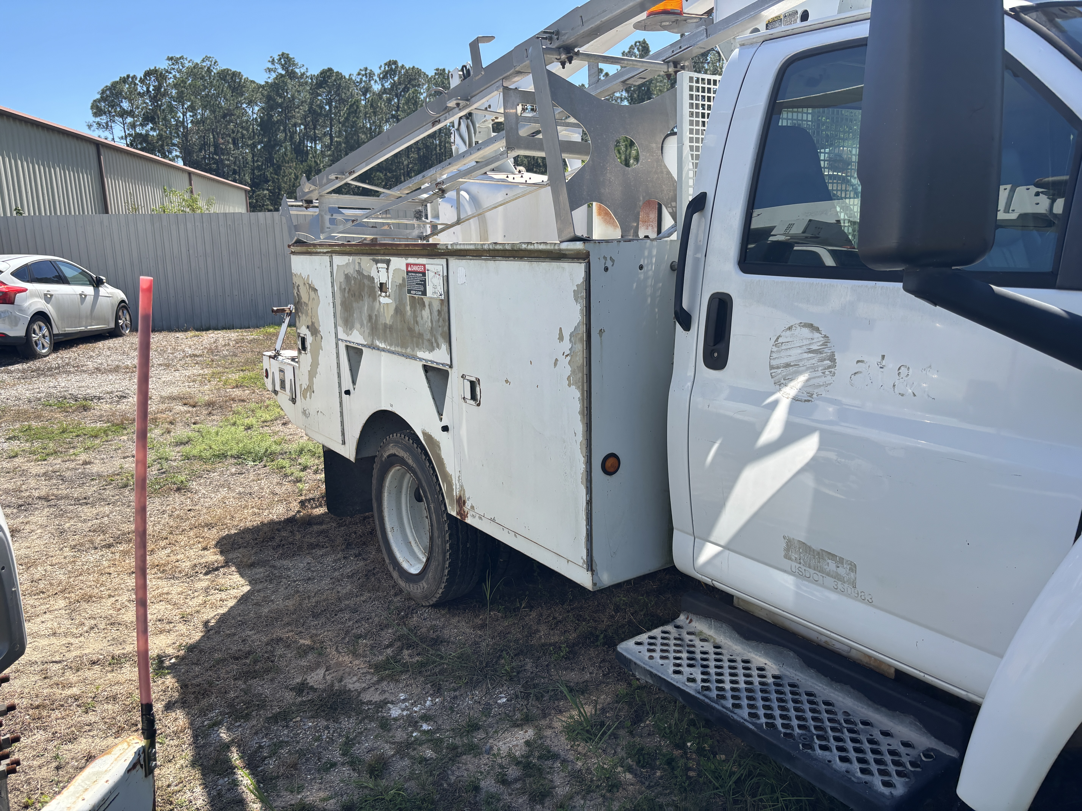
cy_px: 406
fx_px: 813
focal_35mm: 26
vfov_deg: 53.1
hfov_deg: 67.3
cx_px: 541
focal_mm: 5.96
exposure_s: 1/2151
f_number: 1.6
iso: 50
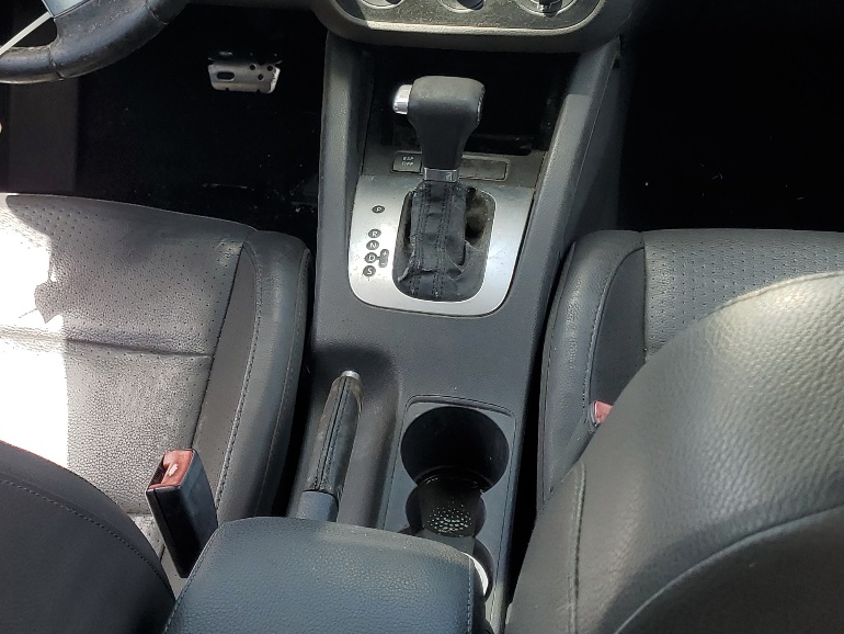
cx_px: 275
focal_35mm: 54
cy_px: 184
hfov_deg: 35.2
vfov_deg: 26.8
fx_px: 1317
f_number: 1.5
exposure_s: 1/385
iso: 50
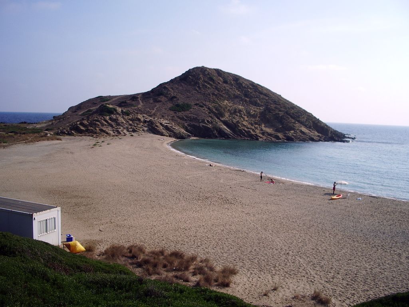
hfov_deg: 52.6
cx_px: 204
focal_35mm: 35
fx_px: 414
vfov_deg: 40.7
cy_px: 154
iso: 50
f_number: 4.3
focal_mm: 5.8
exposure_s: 1/640
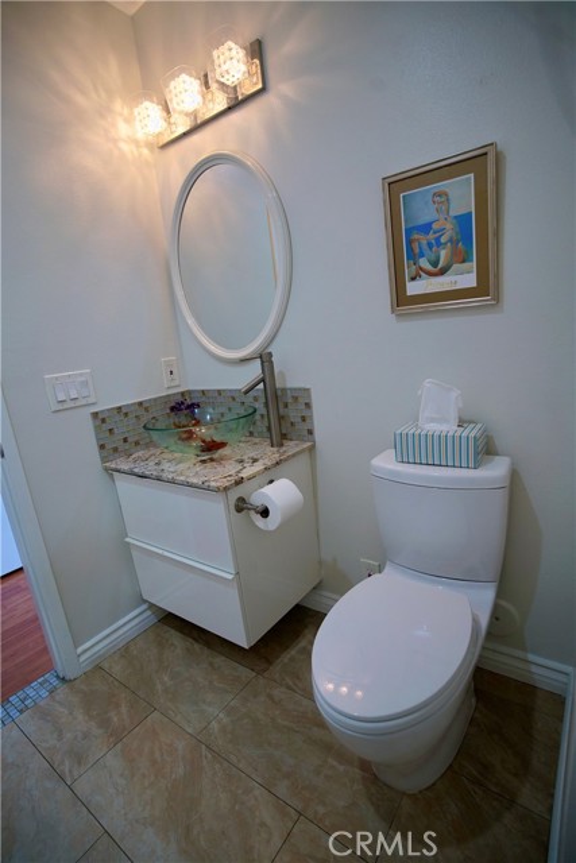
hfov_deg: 70.5
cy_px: 432
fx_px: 408
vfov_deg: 93.3
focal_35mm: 17
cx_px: 288
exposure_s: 1/160
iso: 1000
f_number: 4
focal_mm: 17
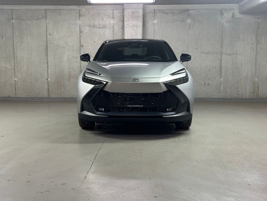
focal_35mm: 48
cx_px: 134
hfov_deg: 39.7
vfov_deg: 30.3
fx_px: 370
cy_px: 100
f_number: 1.78
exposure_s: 1/50
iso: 250
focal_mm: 6.86
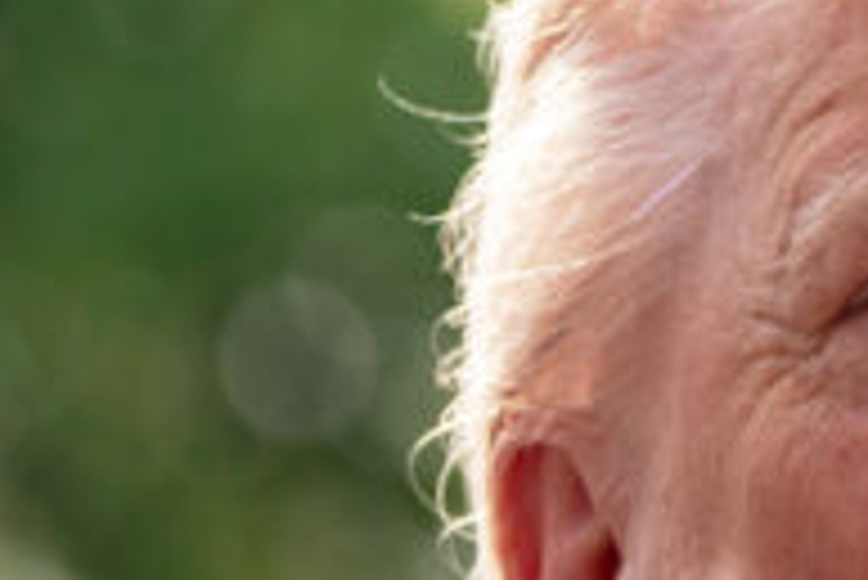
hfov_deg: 4.2
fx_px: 11678
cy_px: 465
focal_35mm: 484
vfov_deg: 2.8
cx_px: 1169
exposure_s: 1/1000
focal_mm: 146
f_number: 5.6
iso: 500
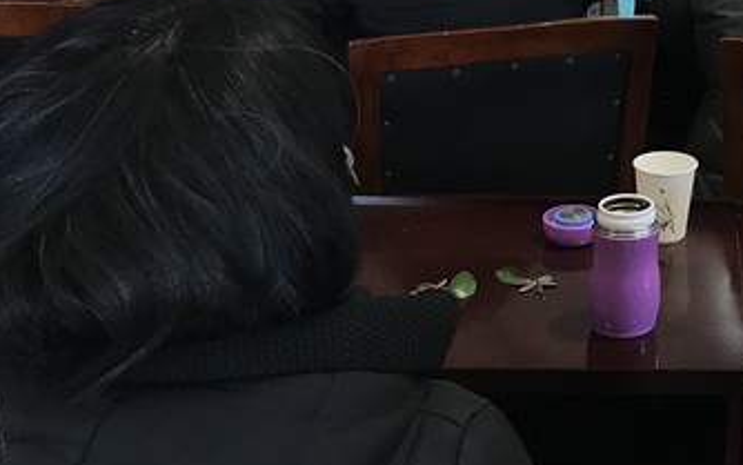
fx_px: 1438
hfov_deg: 26.7
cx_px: 812
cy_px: -187
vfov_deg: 17.0
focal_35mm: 71
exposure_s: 1/33
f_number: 1.8
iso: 25
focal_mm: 3.99
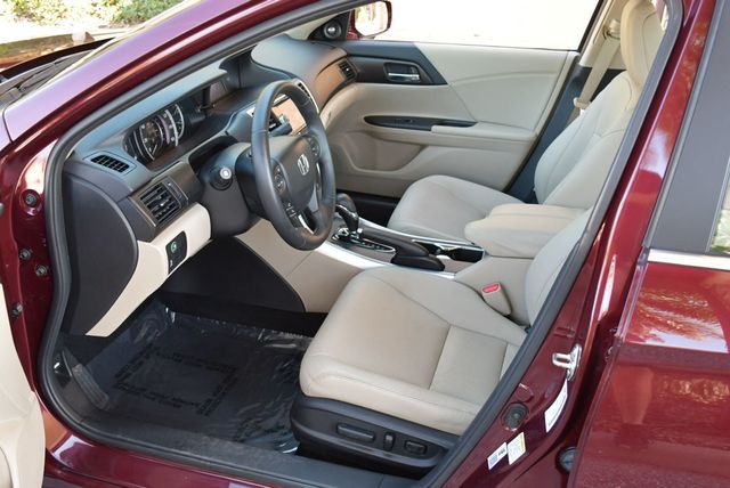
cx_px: 365
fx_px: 731
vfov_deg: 36.9
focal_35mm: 36
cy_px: 244
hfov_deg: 53.1
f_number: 3.5
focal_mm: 18
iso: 800
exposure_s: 1/200
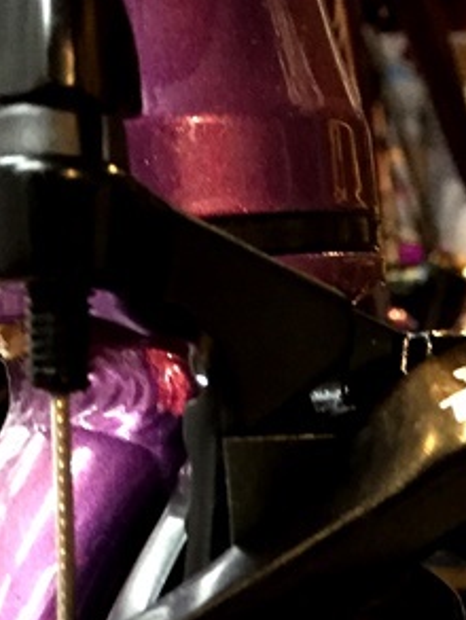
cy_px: 920
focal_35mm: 99
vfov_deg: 17.8
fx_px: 1776
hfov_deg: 14.9
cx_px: 347
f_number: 2.2
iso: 250
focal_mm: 4.15
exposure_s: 1/33
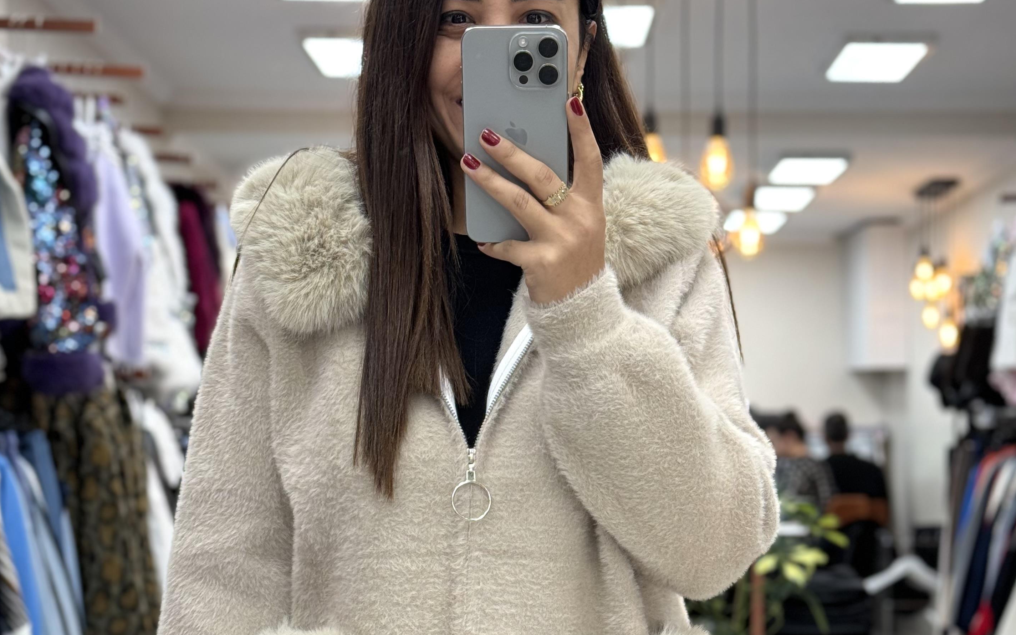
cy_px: 501
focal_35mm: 72
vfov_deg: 18.0
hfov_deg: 28.6
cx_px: 520
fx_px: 1994
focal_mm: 6.76
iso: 80
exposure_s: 1/50
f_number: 1.78
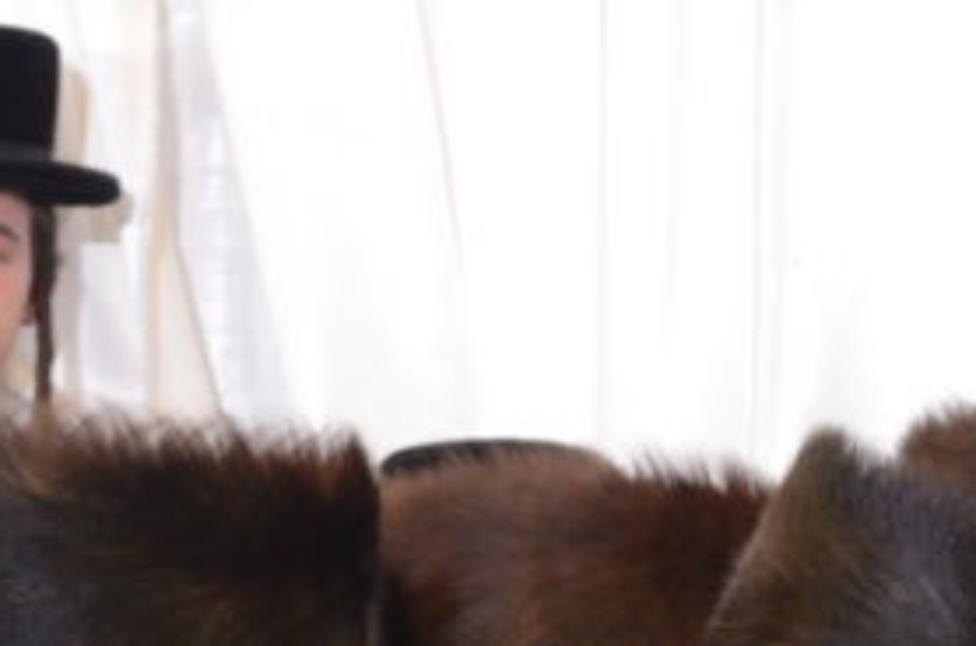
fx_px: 17311
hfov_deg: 3.2
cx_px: 513
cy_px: 1071
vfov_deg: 2.1
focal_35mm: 640
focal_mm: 116
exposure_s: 1/100
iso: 1250
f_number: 5.6
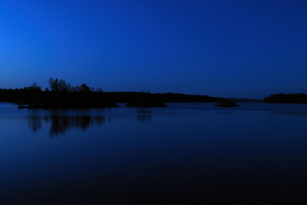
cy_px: 102
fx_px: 333
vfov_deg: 34.3
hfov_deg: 49.5
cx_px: 154
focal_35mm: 39
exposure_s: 30
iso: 100
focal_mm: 26
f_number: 14
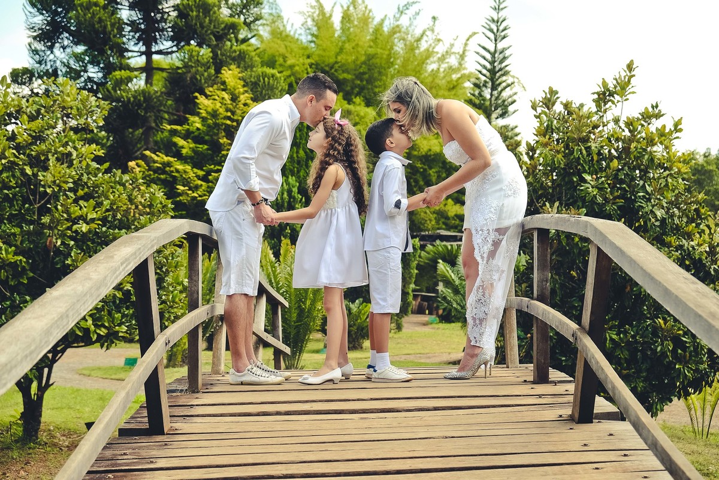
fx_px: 1658
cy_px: 240
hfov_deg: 24.5
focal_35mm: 83
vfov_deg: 16.5
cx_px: 360
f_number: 5
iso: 320
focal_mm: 55
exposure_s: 1/500
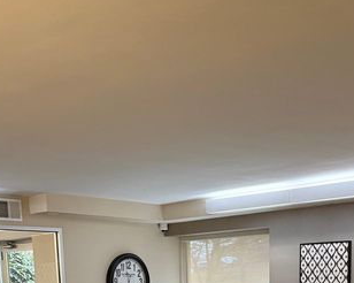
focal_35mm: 55
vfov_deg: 24.1
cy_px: 370
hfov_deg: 34.2
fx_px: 576
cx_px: 180
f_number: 1.6
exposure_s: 1/60
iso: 250
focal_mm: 5.96
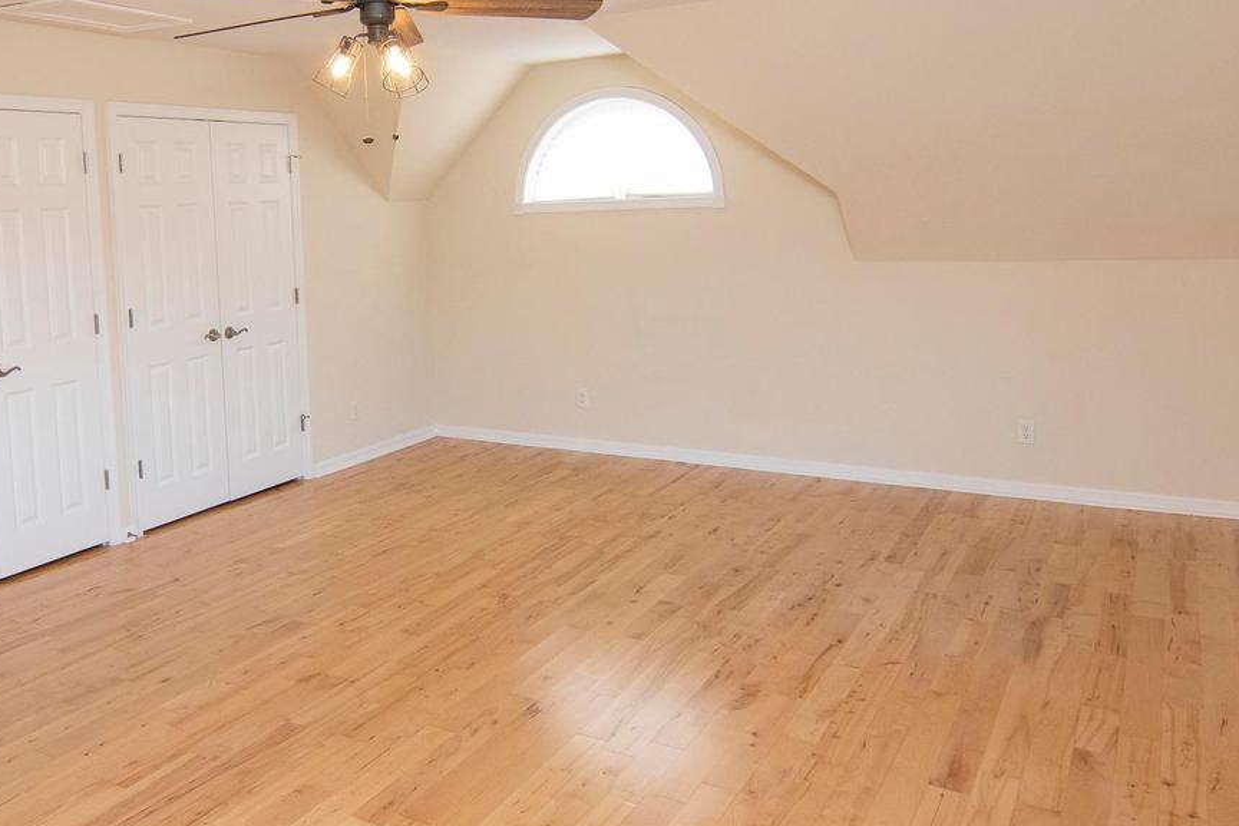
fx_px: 1032
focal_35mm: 30
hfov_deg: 60.8
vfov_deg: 43.3
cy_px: 310
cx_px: 437
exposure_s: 1/80
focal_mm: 12
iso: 500
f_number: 6.3
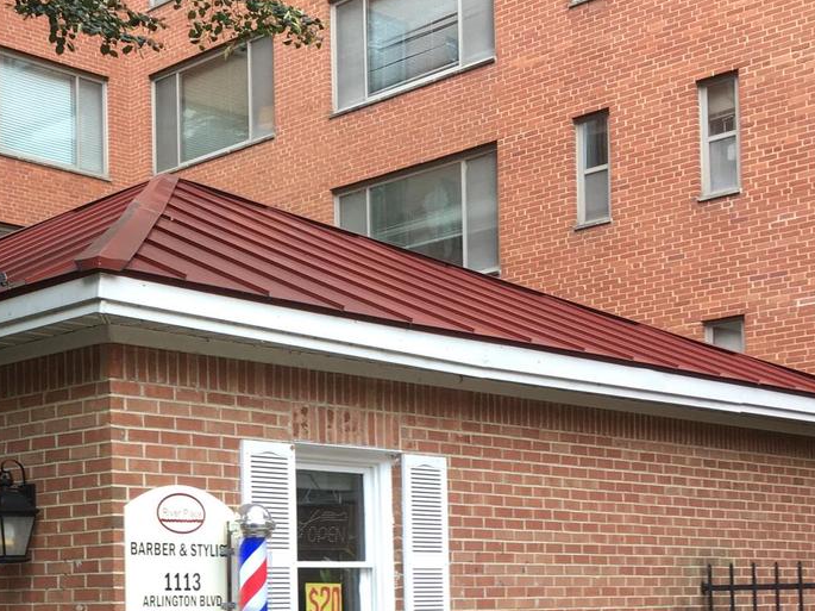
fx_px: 1435
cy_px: 540
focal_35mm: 61
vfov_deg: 23.4
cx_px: 139
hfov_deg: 30.7
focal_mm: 4.15
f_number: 2.2
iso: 32
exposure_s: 1/120
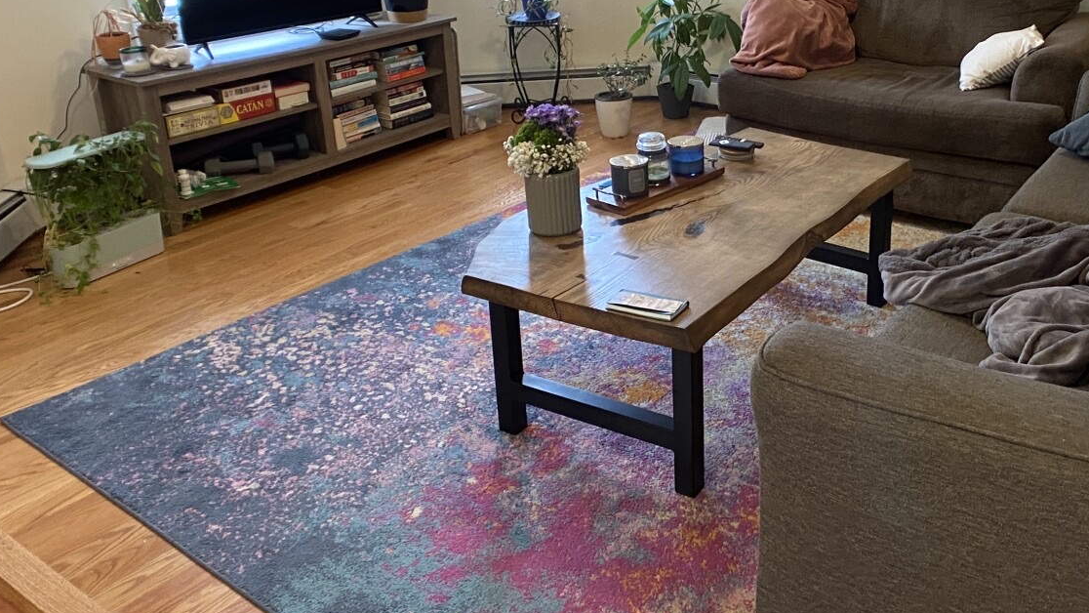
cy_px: 143
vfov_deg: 22.8
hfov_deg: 39.6
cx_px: 690
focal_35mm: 52
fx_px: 1502
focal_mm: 4.25
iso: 125
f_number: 1.8
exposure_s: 1/60
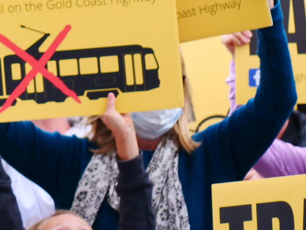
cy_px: -80
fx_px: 2351
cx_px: -102
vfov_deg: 5.5
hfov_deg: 7.4
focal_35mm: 266
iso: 320
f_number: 3.5
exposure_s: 1/800
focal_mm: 35
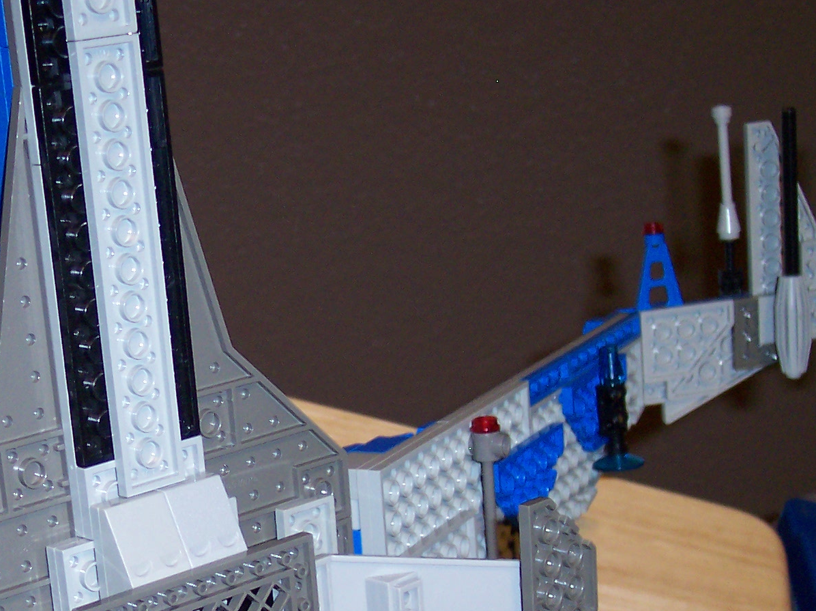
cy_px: 567
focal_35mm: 82
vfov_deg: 17.7
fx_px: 1931
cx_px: 162
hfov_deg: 23.5
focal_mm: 8
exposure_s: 1/30
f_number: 2.8
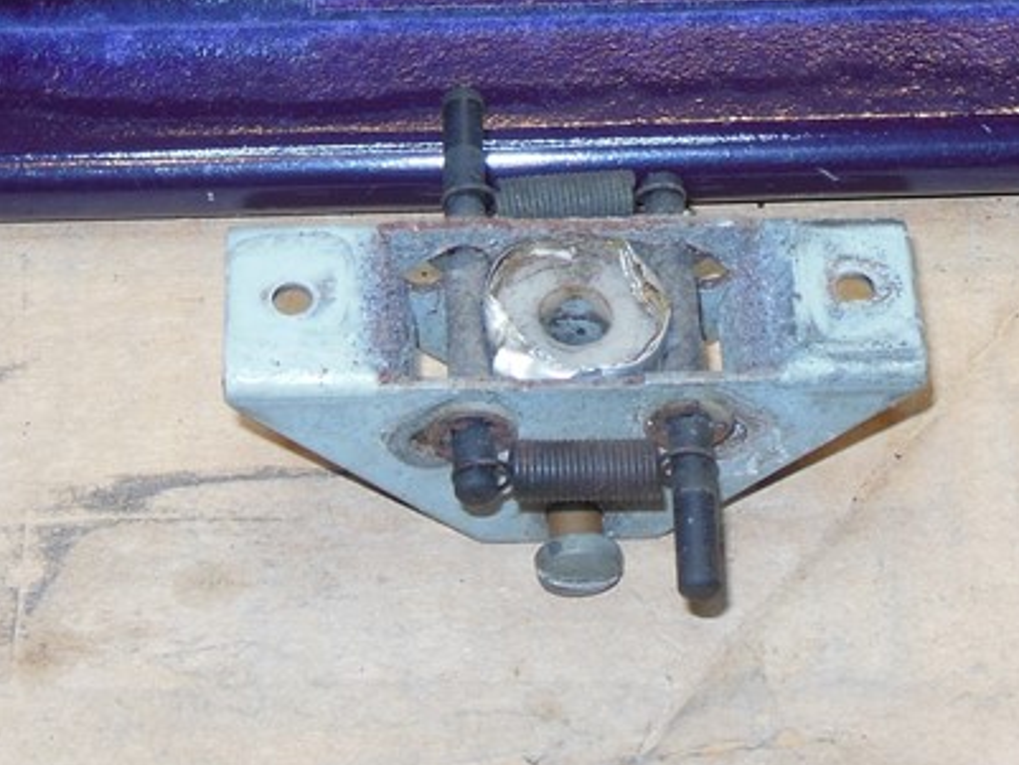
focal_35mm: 48
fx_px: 1413
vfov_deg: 30.3
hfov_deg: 39.6
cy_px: 361
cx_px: 562
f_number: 3.8
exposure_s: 1/30
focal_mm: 7.7
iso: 125
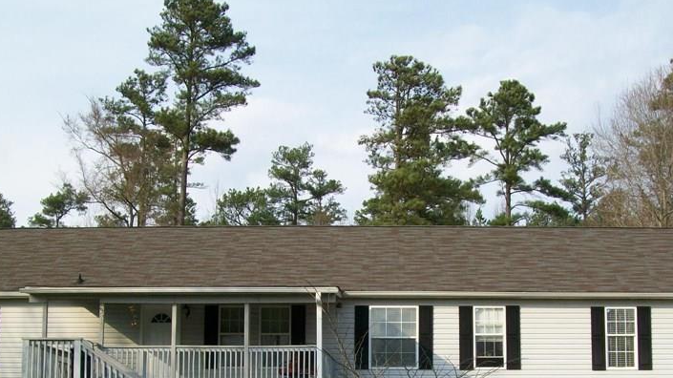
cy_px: 347
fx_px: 1017
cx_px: 353
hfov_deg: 36.6
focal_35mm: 57
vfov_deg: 20.6
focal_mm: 6
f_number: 4.8
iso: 64
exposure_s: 1/320
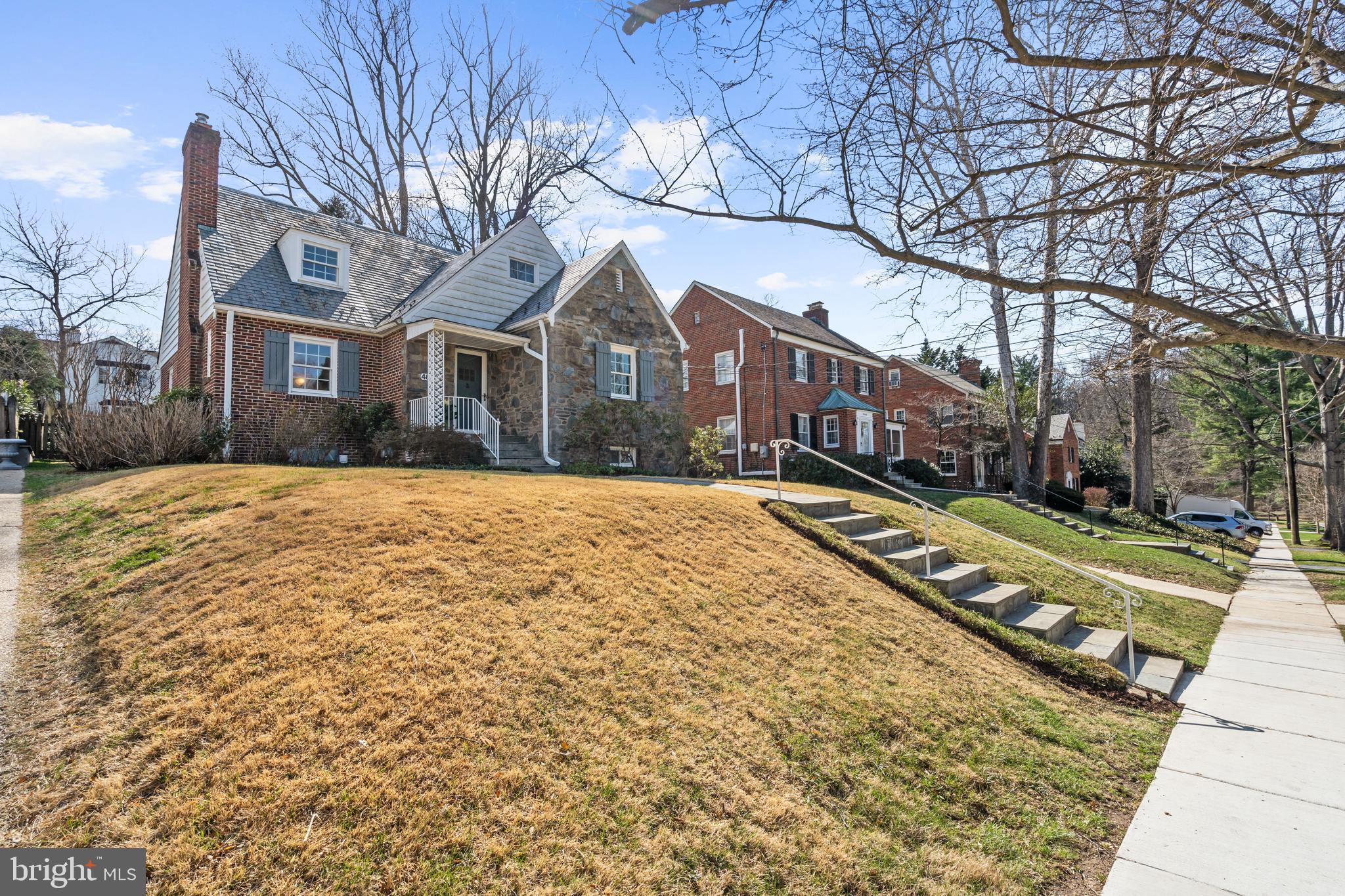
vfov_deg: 73.7
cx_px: 672
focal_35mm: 16
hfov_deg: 96.7
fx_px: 598
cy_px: 448
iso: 200
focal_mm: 16
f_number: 13
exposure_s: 1/250
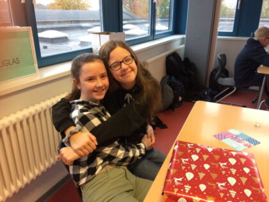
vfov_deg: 48.2
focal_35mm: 29
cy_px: 101
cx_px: 134
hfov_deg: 61.7
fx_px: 225
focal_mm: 4.15
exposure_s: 1/33
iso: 100
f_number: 2.2
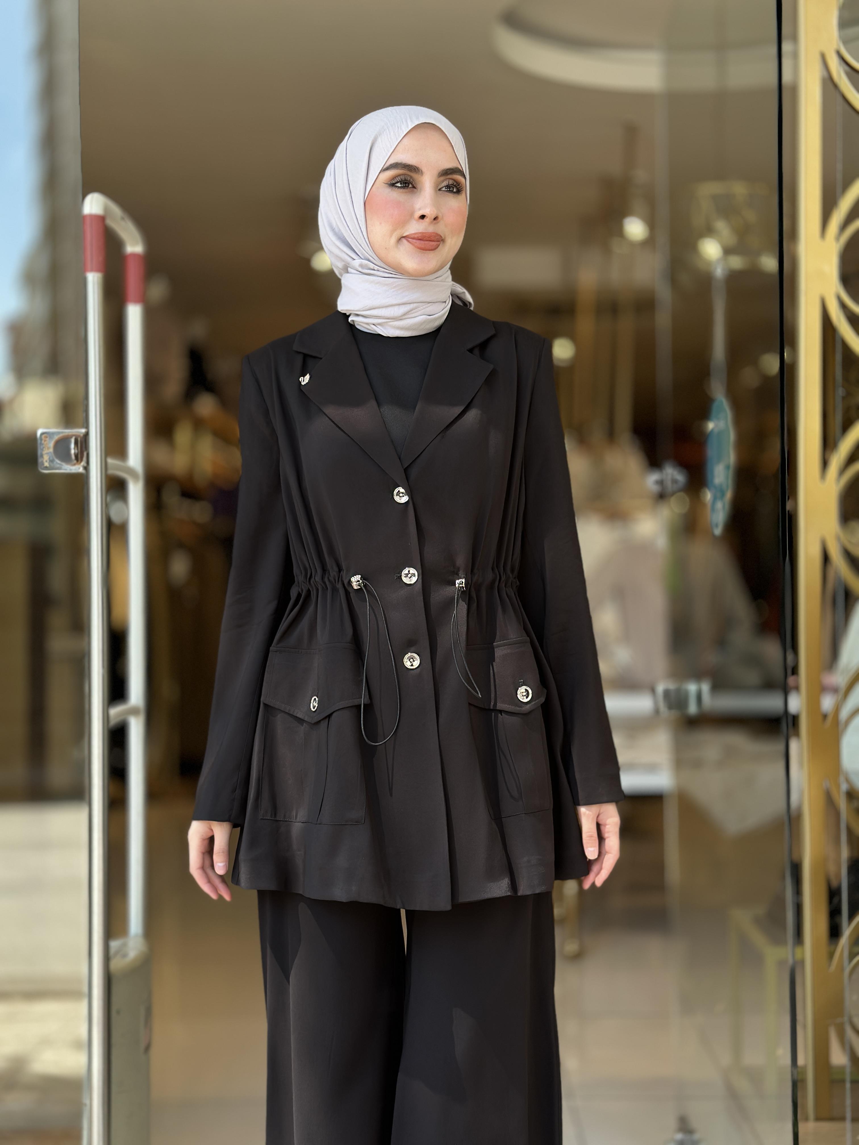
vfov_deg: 39.7
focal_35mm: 48
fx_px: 1588
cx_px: 430
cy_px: 572
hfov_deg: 30.3
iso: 80
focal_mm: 6.86
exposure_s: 1/350
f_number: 1.78
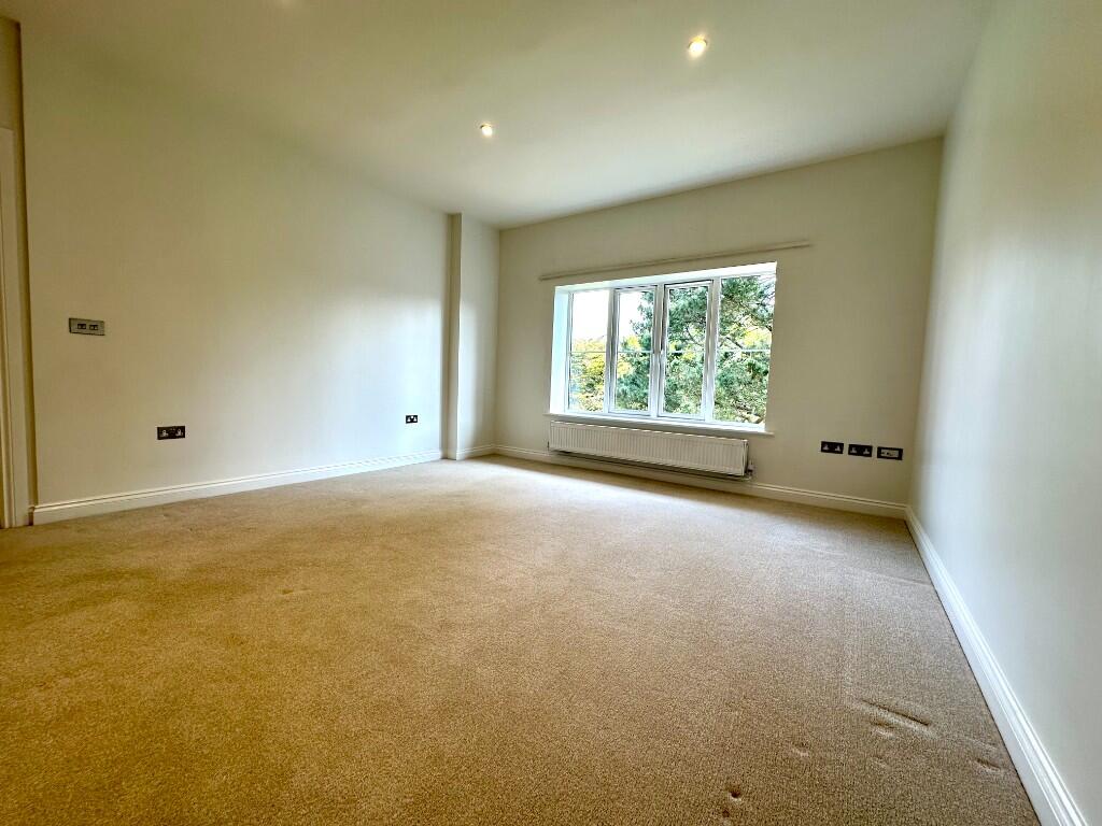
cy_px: 413
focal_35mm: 14
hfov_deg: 102.1
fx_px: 446
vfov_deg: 85.7
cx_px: 551
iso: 50
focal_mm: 2.22
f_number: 2.2
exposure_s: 1/100
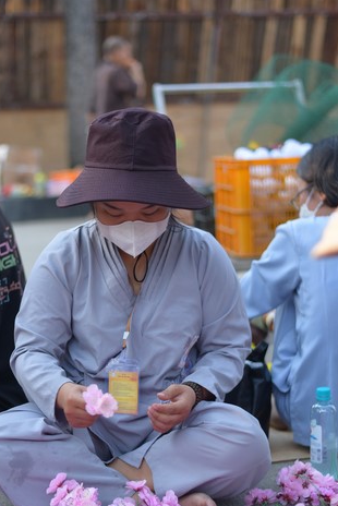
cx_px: 129
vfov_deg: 28.7
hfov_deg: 19.5
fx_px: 984
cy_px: 318
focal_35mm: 70
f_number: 2
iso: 100
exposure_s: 1/400
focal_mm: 50
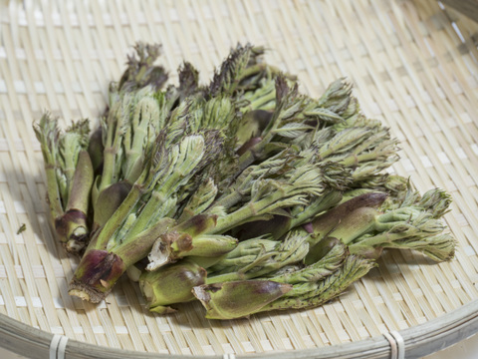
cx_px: 239
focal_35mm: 136
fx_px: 1878
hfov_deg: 14.5
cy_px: 180
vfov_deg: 10.9
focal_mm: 68
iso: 100
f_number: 5.5
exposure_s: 1/100
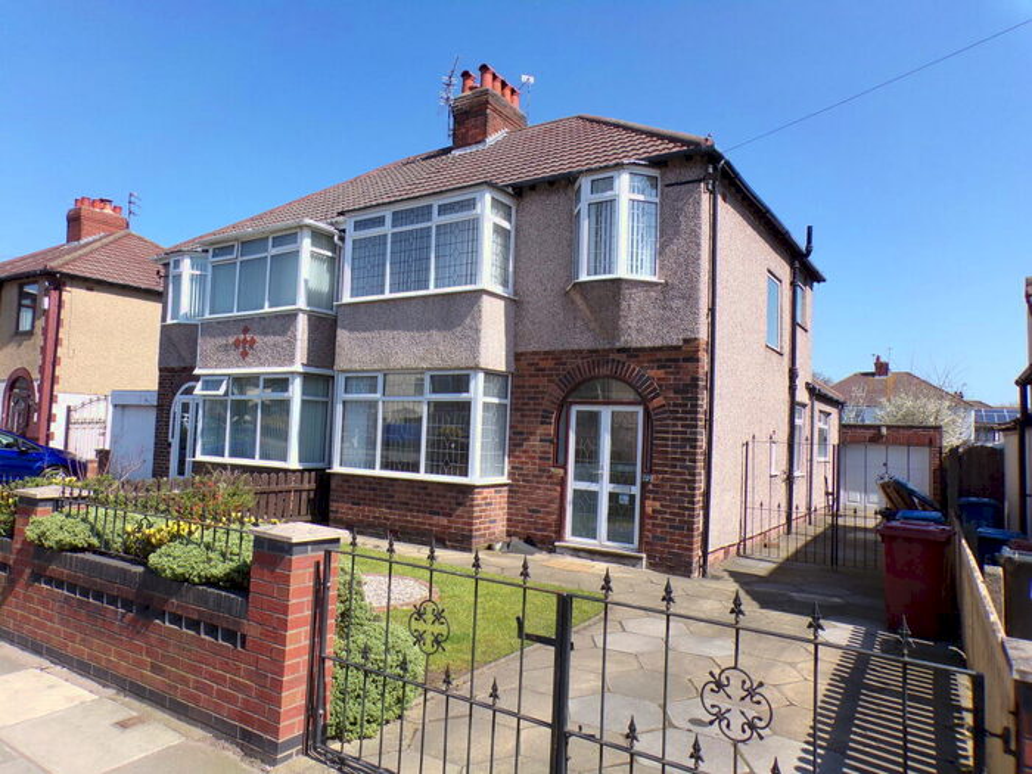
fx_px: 716
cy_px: 387
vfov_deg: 56.8
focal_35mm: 24
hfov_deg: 71.6
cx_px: 516
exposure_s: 1/210
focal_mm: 4.3
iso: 80
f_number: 5.8
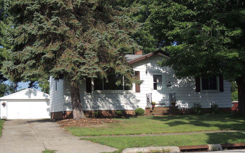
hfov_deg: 37.5
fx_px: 361
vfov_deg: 23.9
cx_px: 121
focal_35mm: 54
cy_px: 90
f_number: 3.6
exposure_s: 1/800
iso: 100
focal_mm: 8.9
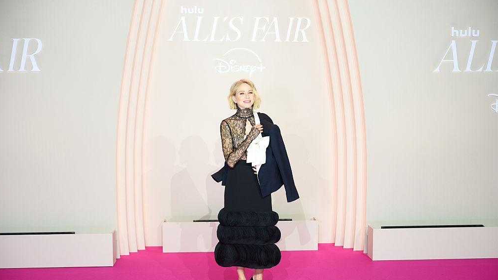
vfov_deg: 24.4
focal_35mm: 49
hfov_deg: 42.1
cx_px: 248
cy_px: 151
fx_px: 647
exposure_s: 1/200
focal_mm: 46
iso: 100
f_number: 2
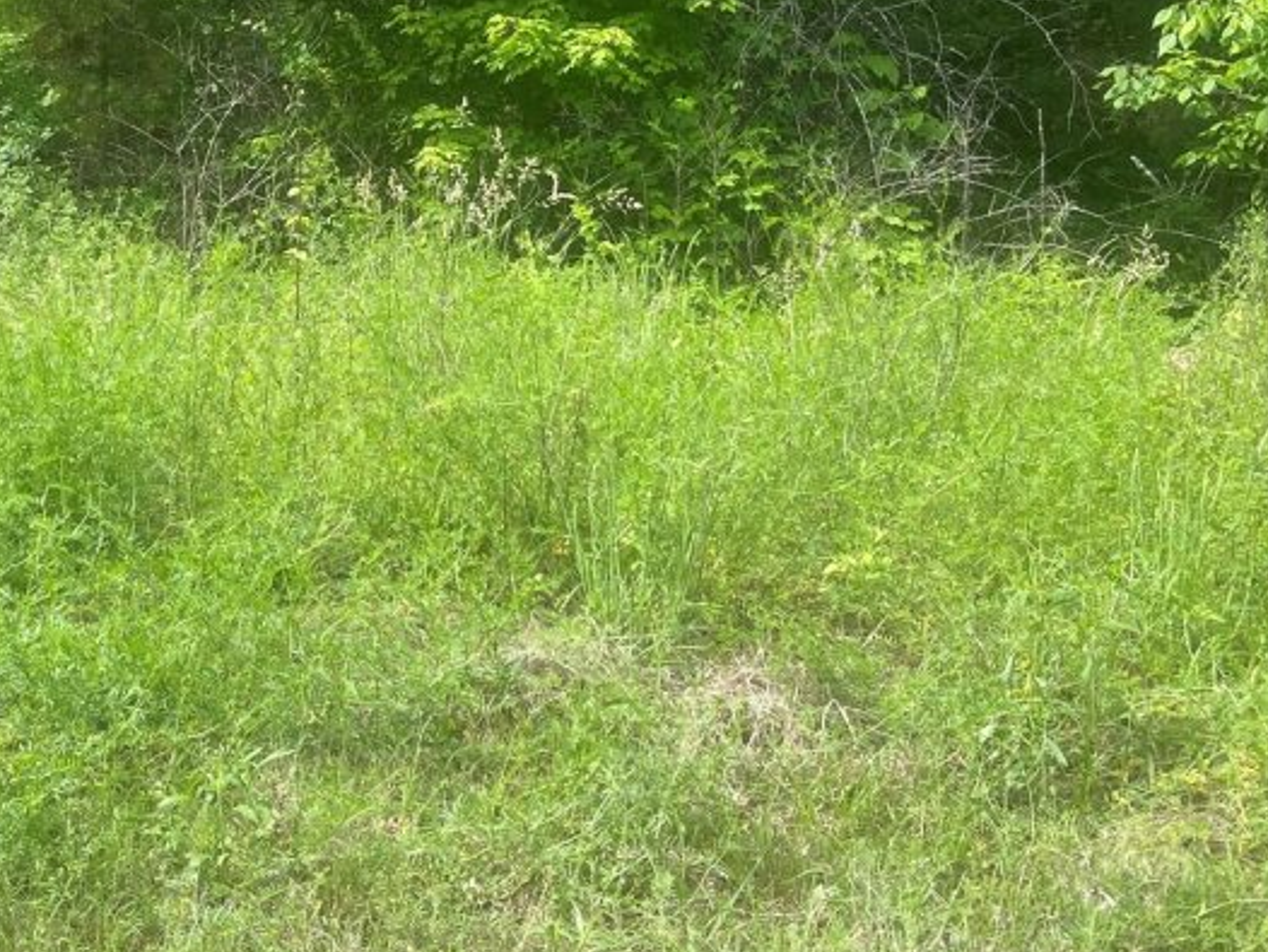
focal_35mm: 57
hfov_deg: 33.4
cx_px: 388
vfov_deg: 24.9
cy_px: 94
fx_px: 2089
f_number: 1.6
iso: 32
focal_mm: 5.1
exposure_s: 1/908
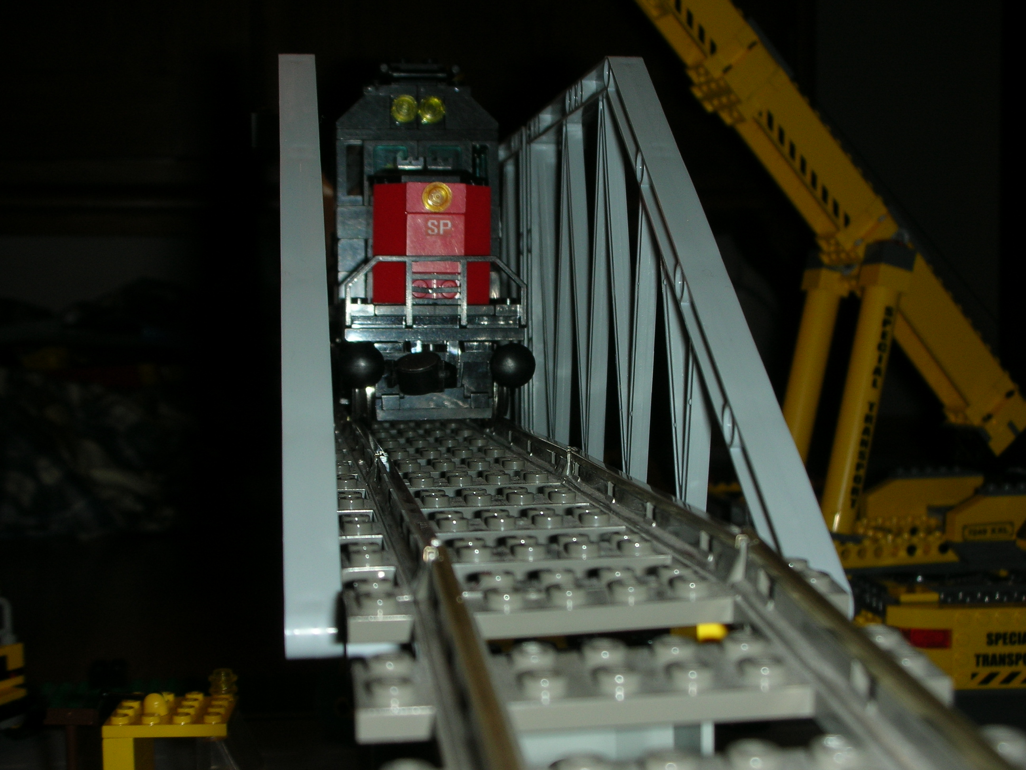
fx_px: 1571
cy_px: 385
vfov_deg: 27.5
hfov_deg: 36.2
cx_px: 513
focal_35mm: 53
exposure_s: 1/60.1
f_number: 3.7
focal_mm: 8.8
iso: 50
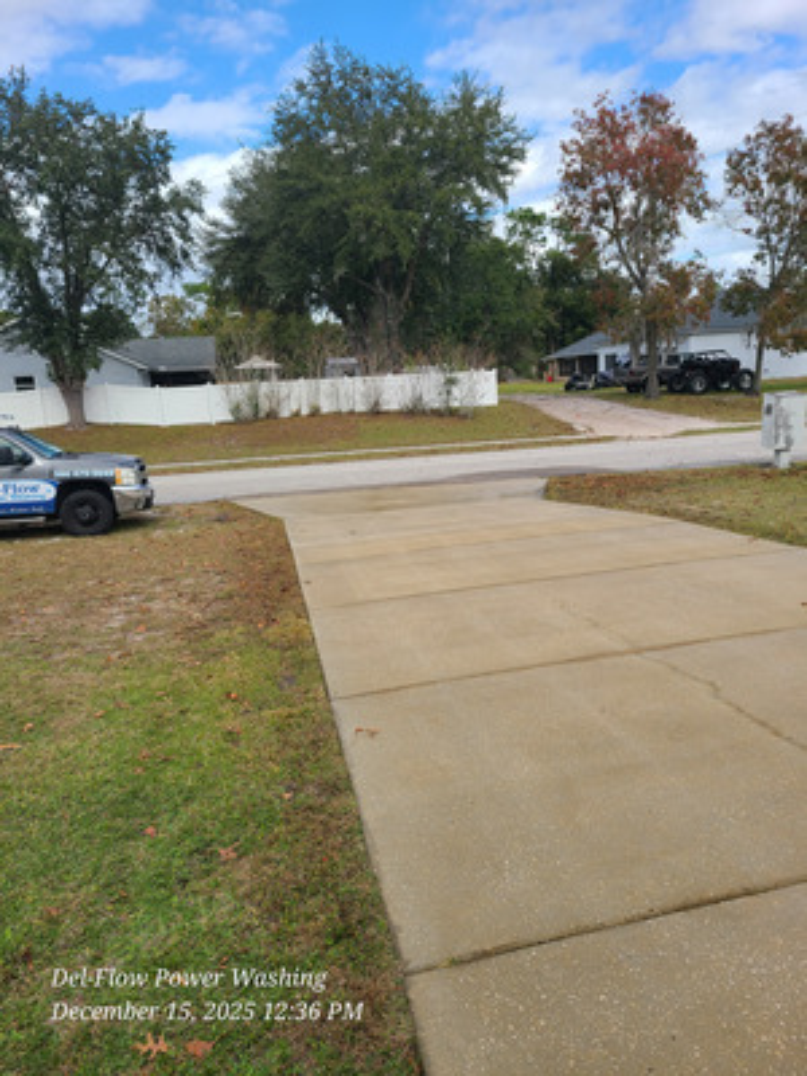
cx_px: 404
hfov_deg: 53.1
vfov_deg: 67.3
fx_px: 808
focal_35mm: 26
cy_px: 538
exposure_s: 1/1465
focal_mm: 5.4
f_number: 1.8
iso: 40
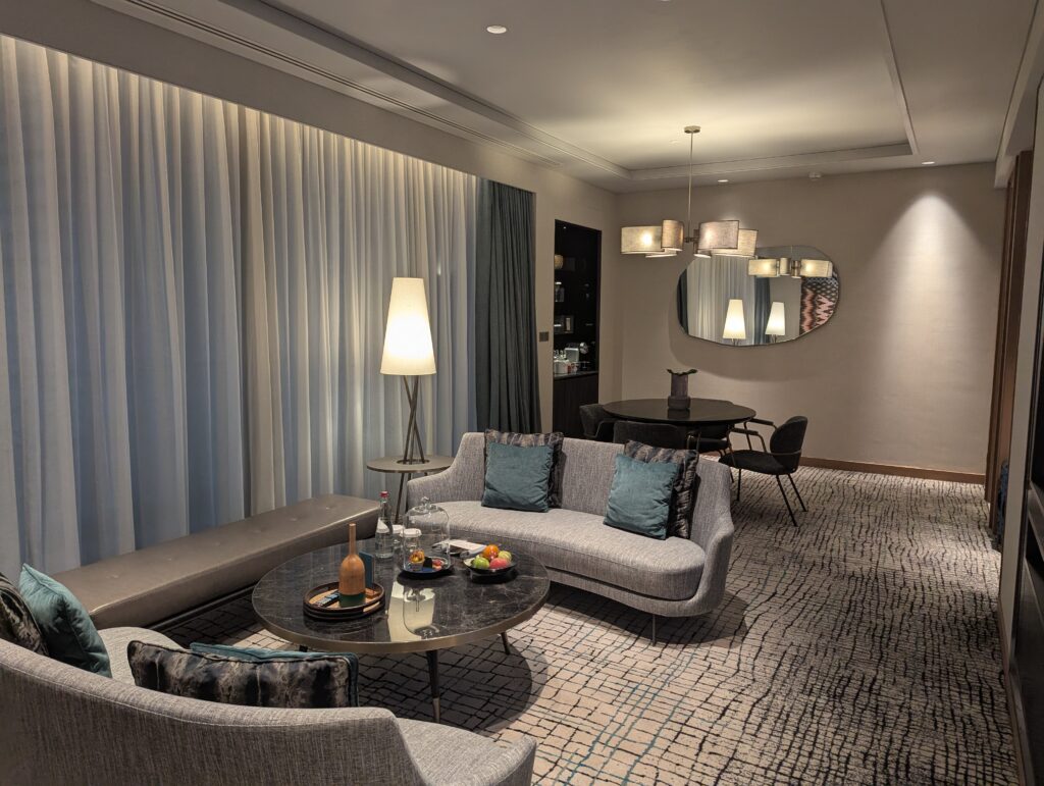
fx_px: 725
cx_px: 522
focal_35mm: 24
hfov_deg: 71.5
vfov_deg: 56.9
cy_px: 393
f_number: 1.85
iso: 266
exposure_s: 1/100
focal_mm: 6.81
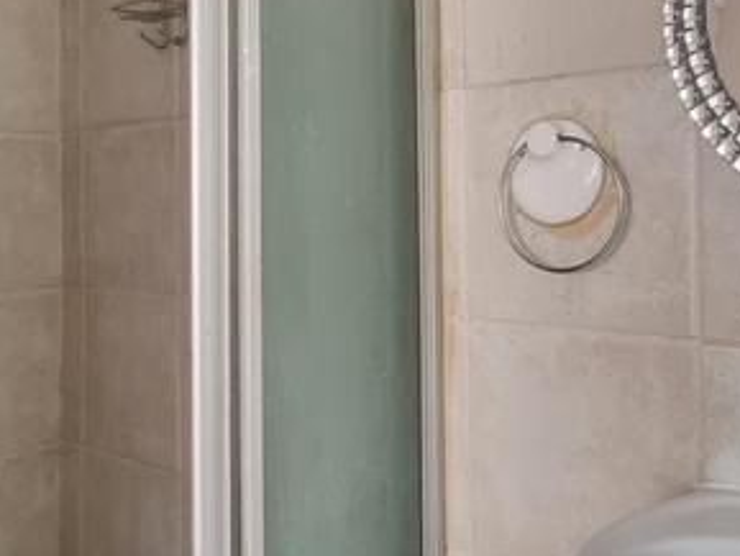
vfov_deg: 39.4
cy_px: 202
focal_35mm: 36
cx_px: 428
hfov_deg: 51.1
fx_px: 770
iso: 1000
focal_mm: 2.2
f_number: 2.2
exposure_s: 1/25
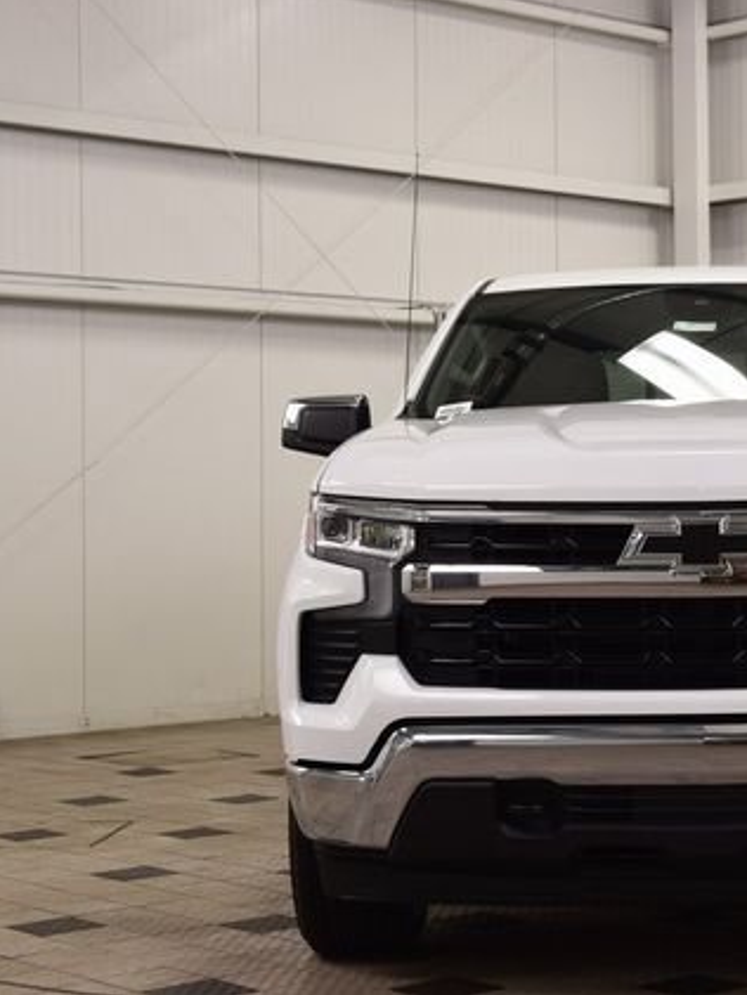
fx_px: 2272
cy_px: 493
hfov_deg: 18.3
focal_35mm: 79
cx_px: 695
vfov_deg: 24.7
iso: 400
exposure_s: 1/30
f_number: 7.1
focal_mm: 36
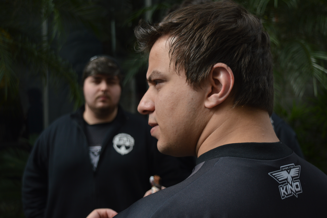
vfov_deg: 26.4
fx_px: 463
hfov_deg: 38.9
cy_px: 109
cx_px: 164
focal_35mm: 51
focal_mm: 34
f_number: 4.5
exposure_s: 1/800
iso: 200
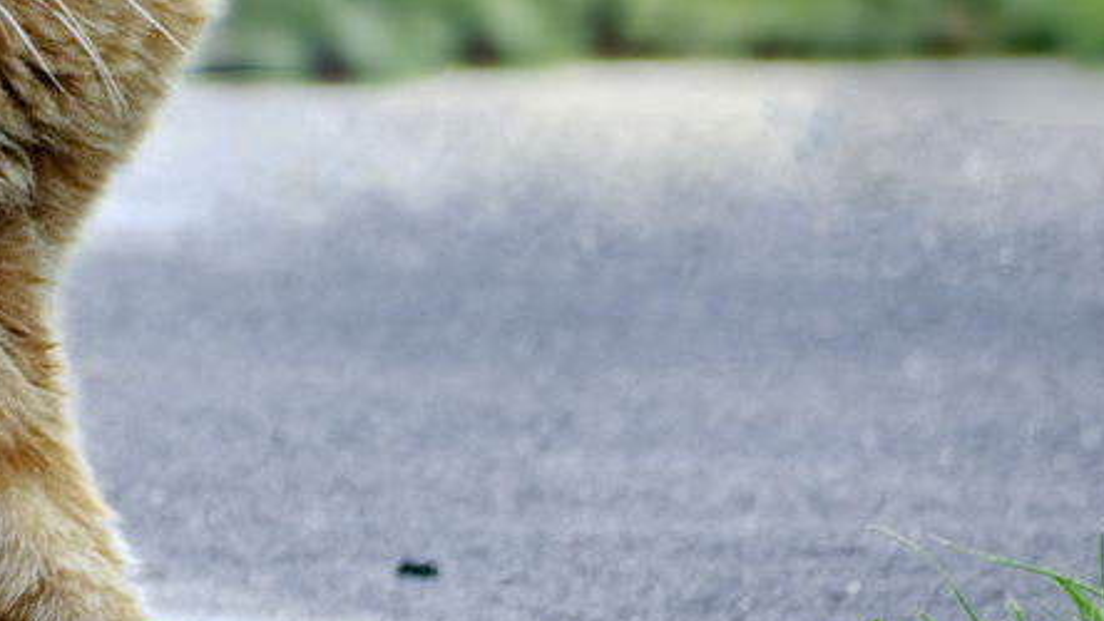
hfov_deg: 2.1
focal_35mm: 1031
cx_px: 92
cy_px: -209
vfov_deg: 1.2
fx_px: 30188
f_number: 5.6
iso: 200
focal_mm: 150
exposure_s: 1/250
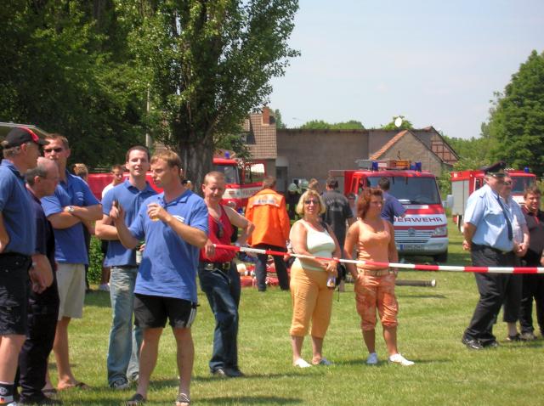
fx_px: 1601
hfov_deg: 19.3
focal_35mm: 102
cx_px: 272
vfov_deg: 14.5
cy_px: 203
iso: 50
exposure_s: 1/84.6
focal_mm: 17.1
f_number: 8.2
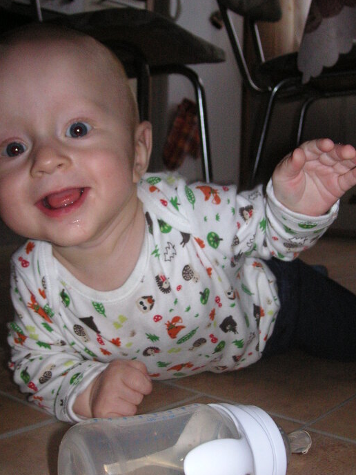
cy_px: 257
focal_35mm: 43
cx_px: 175
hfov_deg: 33.6
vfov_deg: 43.8
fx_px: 590
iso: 160
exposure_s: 1/45
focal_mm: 6.1
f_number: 6.7
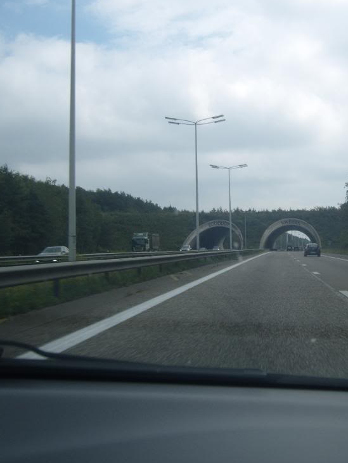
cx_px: 269
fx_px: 656
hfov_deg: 29.2
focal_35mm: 49
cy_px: 226
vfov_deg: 38.9
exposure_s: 1/250
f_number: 7.1
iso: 80
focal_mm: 7.4
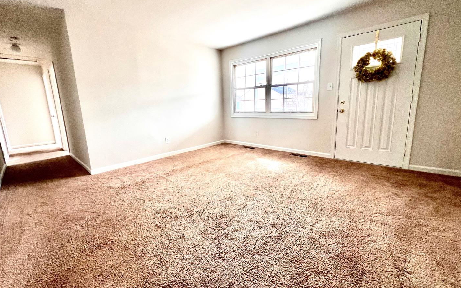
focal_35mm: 14
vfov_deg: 78.6
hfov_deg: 105.3
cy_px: 137
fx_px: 176
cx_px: 231
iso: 160
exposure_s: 1/120
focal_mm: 1.57
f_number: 1.8
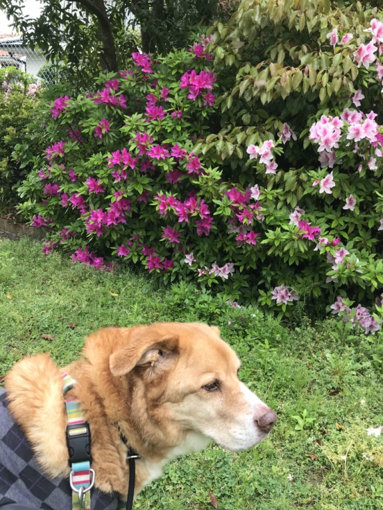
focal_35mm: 33
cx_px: 203
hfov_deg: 42.9
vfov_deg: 55.0
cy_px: 300
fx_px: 487
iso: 20
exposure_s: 1/198
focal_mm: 3.99
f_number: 1.8
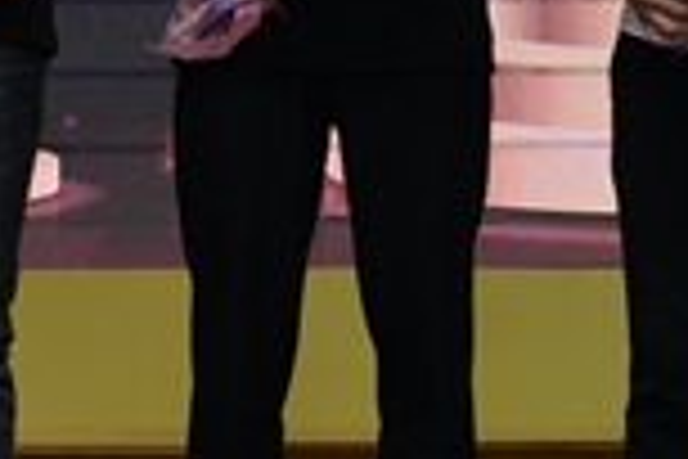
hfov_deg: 9.1
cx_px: 805
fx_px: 4281
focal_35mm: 224
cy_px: -205
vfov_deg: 6.1
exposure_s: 1/125
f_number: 9
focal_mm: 49
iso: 8000
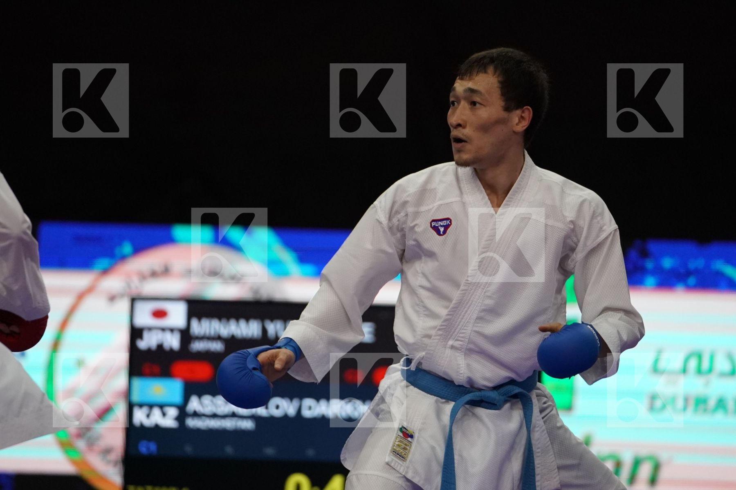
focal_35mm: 292
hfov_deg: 7.1
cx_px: 368
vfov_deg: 4.7
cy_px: 245
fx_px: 5969
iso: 3200
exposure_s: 1/1000
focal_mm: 195
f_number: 2.8
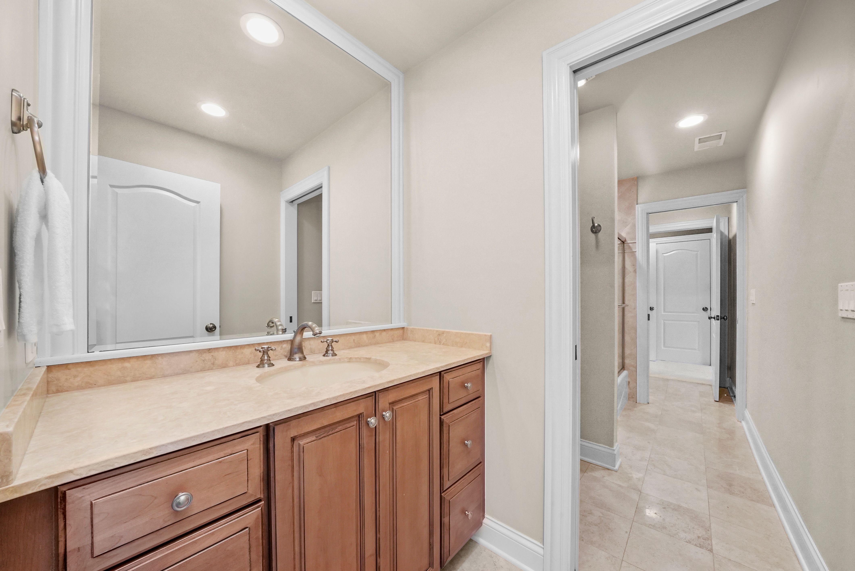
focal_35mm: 12
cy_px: 286
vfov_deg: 90.1
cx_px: 428
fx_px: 285
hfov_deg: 112.6
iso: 2000
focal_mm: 12
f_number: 13
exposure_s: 1/6
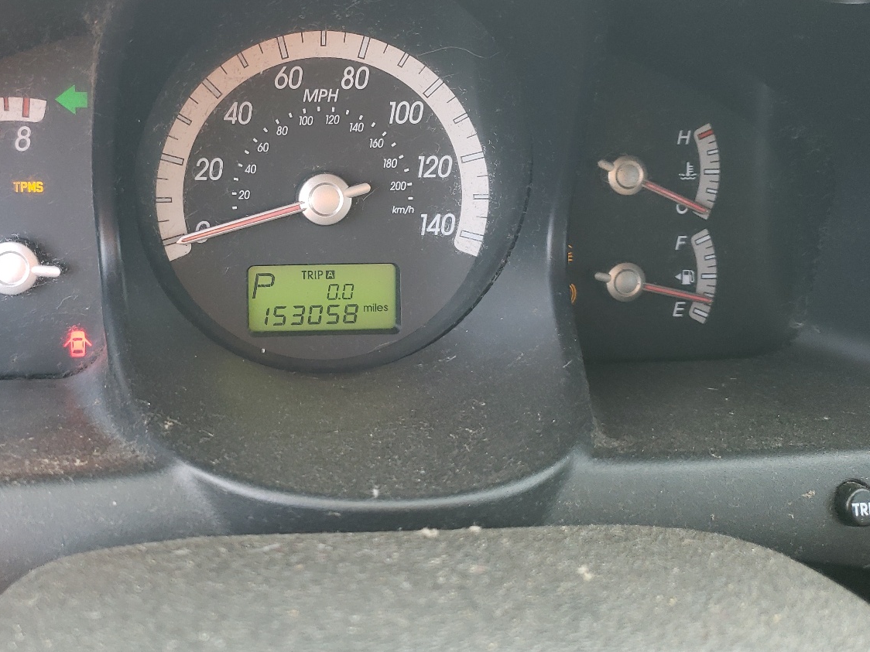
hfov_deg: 49.2
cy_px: 241
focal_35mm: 37
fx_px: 930
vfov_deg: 38.4
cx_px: 281
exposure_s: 1/100
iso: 83
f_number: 1.5
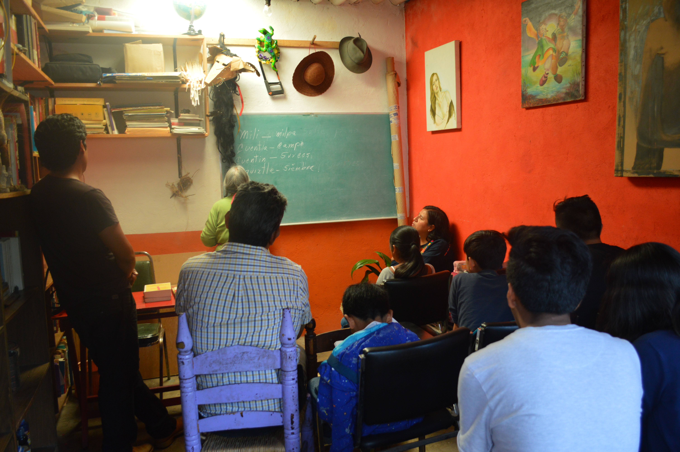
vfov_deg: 43.5
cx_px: 340
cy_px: 226
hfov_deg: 62.0
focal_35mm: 30
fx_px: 566
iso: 640
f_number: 3.8
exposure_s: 1/60
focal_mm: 20
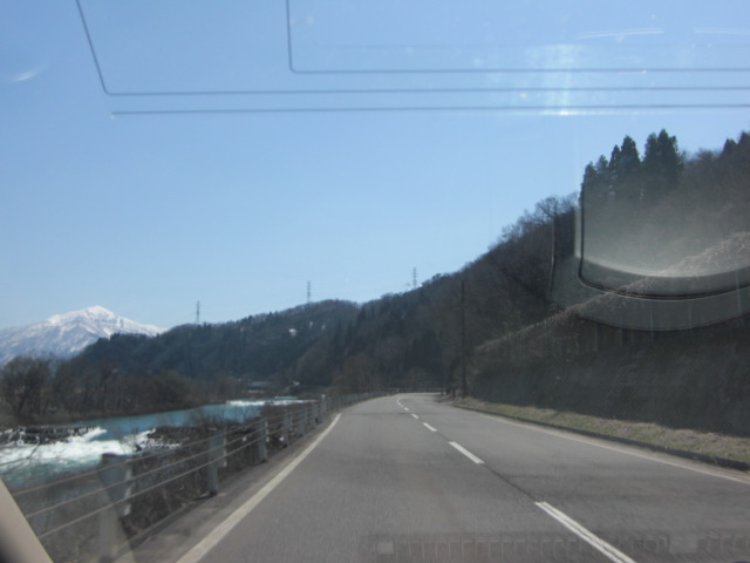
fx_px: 845
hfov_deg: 47.9
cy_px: 282
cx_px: 375
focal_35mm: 39
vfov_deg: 36.8
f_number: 8
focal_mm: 6.9
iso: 50
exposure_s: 1/160
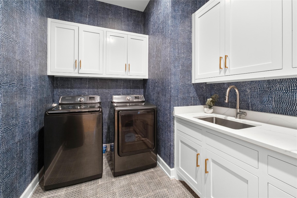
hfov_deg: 100.4
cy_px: 99
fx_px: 124
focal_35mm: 15
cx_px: 148
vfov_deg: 77.3
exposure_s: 1.1
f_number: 8
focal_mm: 10
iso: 400
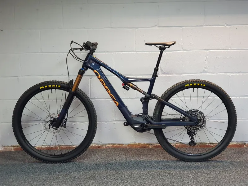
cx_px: 124
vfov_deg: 28.0
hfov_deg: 36.8
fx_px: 373
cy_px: 93
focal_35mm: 52
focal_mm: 6
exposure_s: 1/25
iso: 160
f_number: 2.4
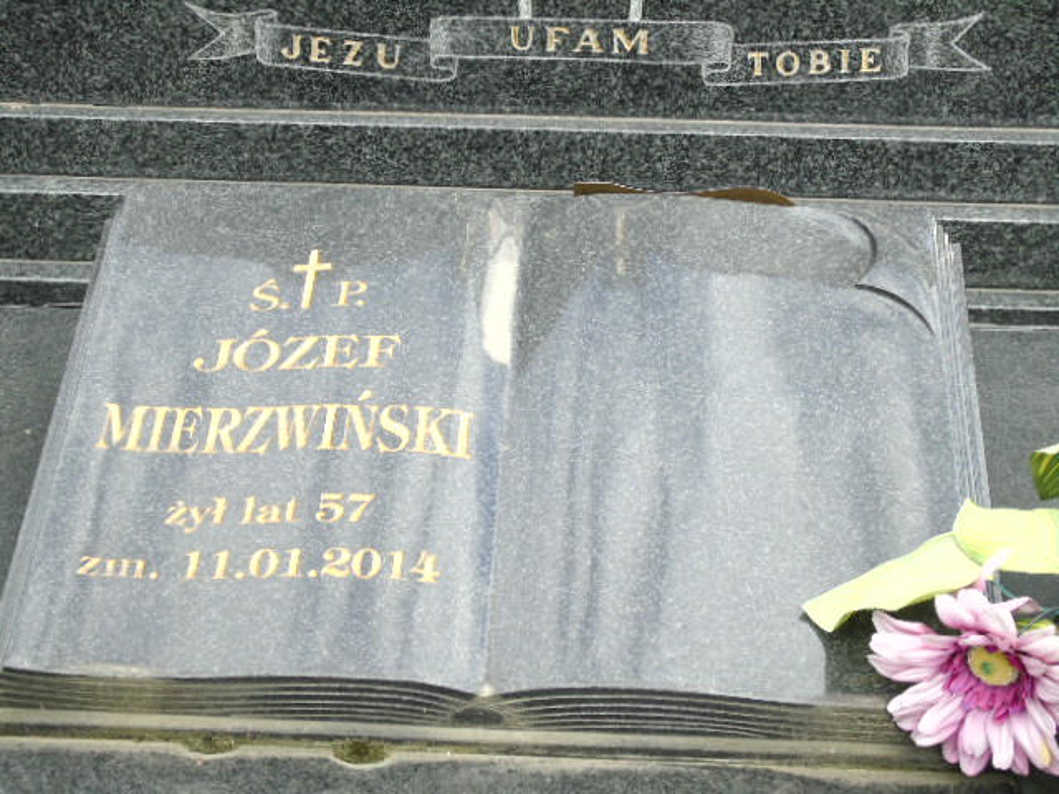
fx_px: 2172
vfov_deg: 20.7
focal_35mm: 71
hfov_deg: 27.4
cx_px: 530
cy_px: 397
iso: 80
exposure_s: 1/160
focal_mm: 13
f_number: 4.7
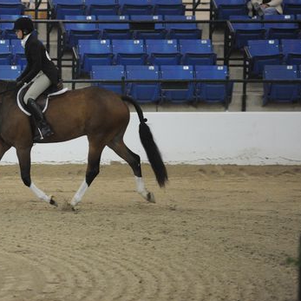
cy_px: 123
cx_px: 43
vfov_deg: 5.6
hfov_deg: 5.6
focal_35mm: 313
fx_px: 3079
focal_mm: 200
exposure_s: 1/400
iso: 6400
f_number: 2.8
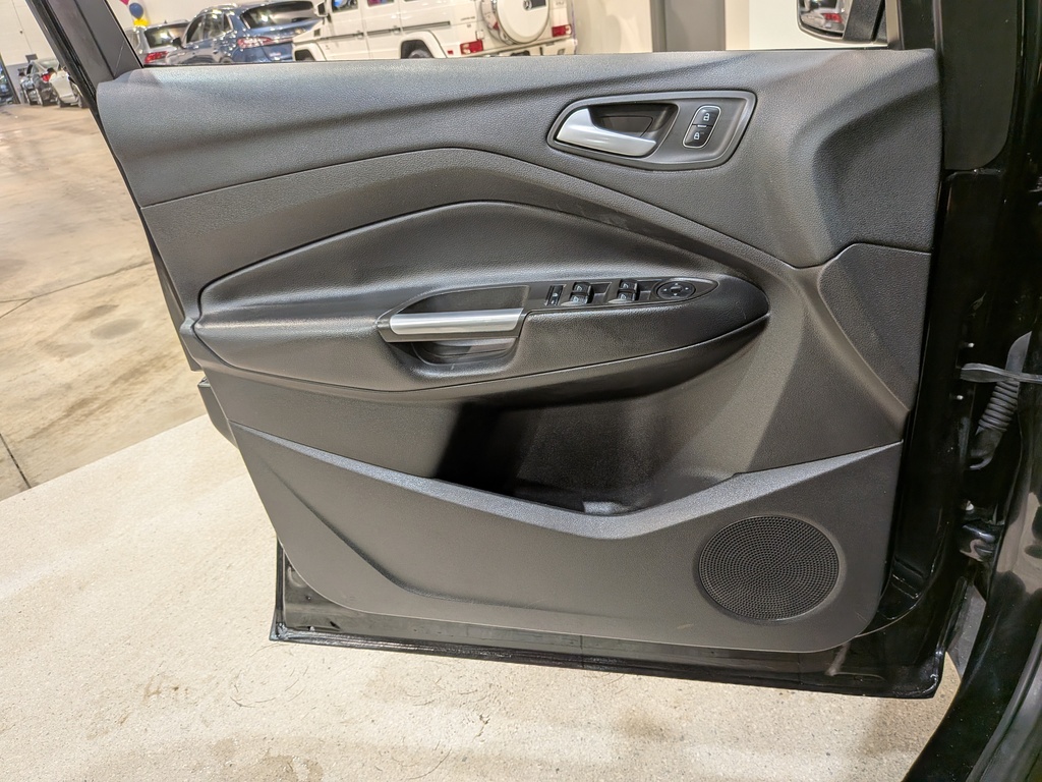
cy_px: 391
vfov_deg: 56.8
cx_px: 521
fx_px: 722
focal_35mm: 24
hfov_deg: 71.6
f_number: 1.7
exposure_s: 1/120
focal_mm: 4.53
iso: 134
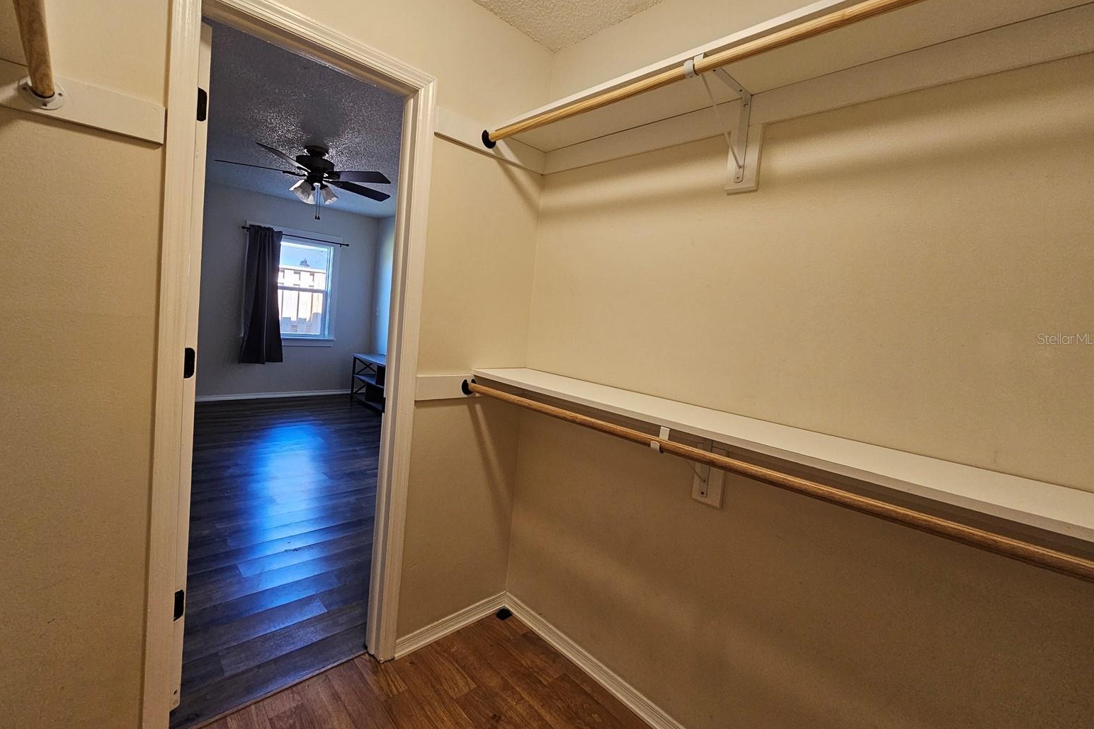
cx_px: 537
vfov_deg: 81.1
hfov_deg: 104.2
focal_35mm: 14
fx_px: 425
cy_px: 338
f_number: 2.2
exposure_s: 1/77.4
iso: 250
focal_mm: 2.2
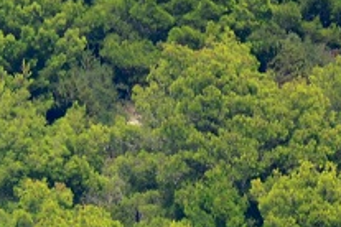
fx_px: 20534
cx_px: -274
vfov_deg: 0.6
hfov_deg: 1.0
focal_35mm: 2168
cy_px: 218
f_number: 5.6
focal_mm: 300
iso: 400
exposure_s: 1/1250
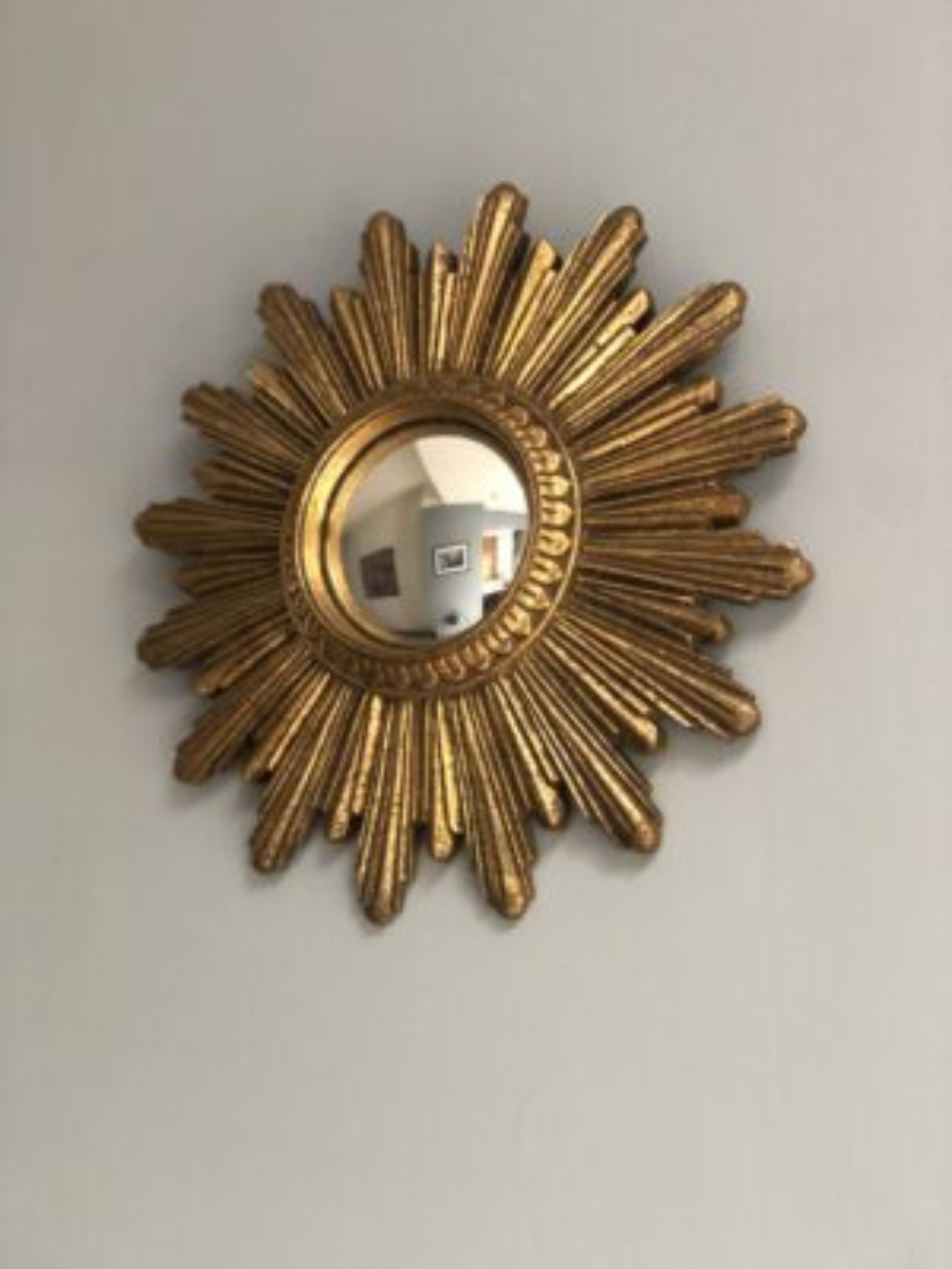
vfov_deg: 36.8
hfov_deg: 28.0
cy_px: 634
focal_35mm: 52
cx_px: 476
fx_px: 1907
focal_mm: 6
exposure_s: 1/15
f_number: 2.4
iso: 160
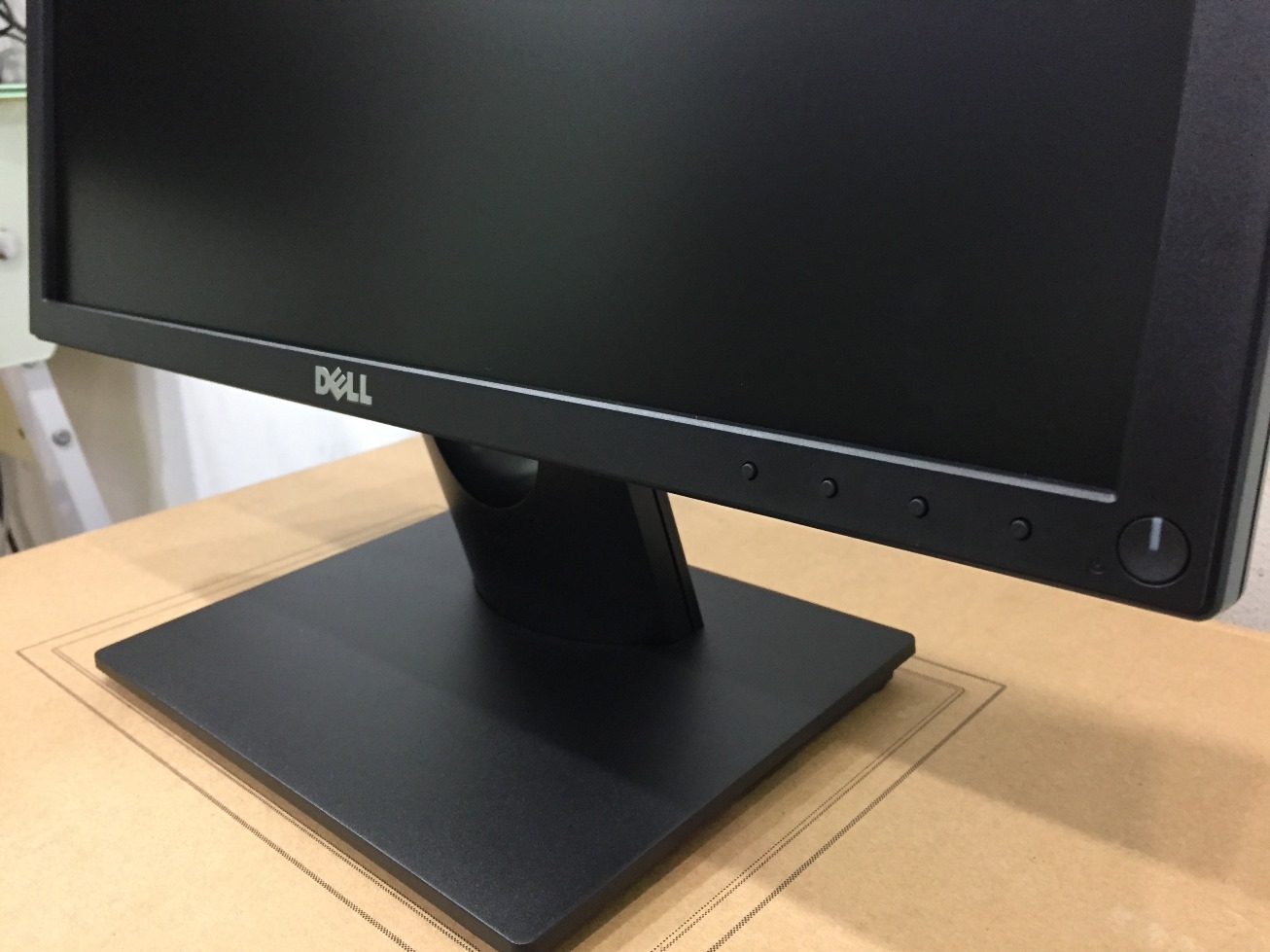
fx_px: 1064
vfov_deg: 48.2
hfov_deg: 61.7
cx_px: 635
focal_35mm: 29
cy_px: 476
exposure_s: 1/33
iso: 320
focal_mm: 4.15
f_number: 2.2
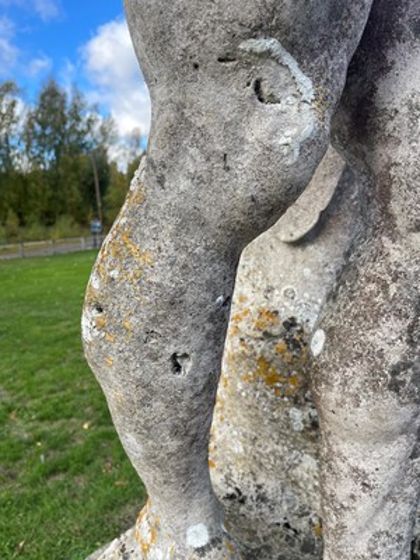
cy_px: 280
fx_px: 404
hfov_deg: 54.9
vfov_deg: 69.4
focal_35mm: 25
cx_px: 210
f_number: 1.6
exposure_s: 1/796
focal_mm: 5.1
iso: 32
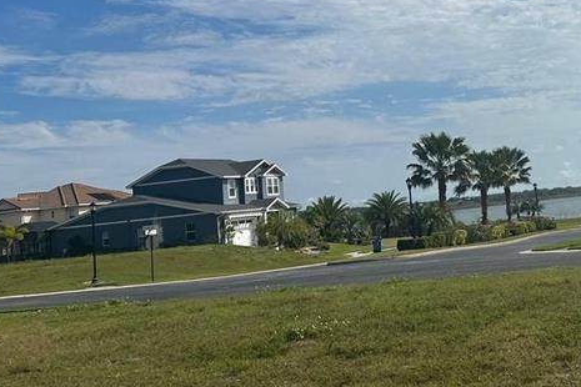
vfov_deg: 24.3
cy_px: 87
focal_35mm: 55
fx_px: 888
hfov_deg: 34.6
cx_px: 504
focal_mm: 6.86
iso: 80
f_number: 1.78
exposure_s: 1/13699
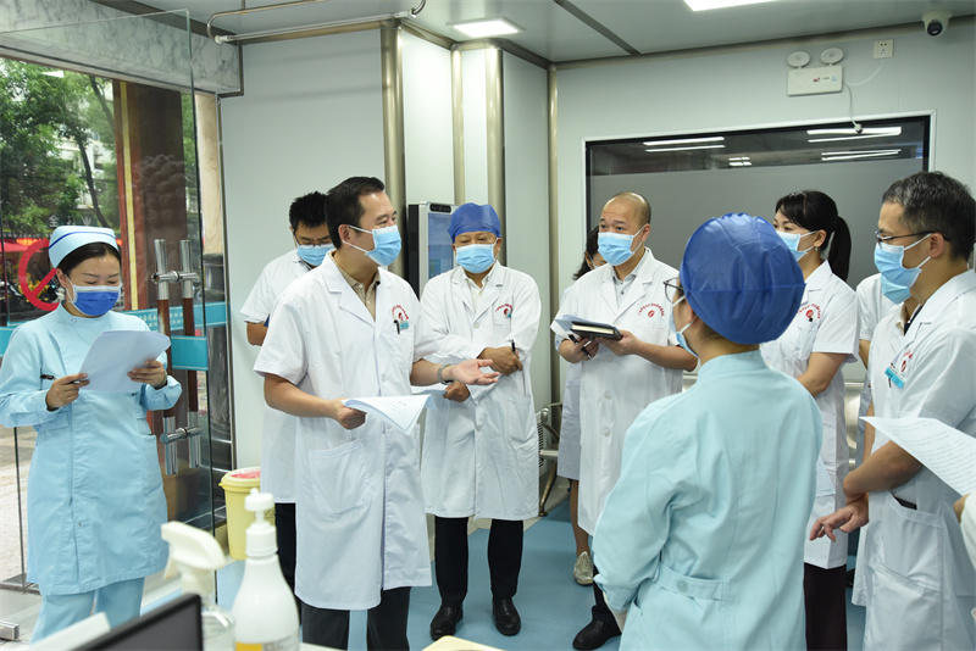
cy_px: 326
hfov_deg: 55.8
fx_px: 922
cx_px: 488
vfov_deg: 38.9
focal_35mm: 34
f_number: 5.6
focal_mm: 34
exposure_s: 1/125
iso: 1600
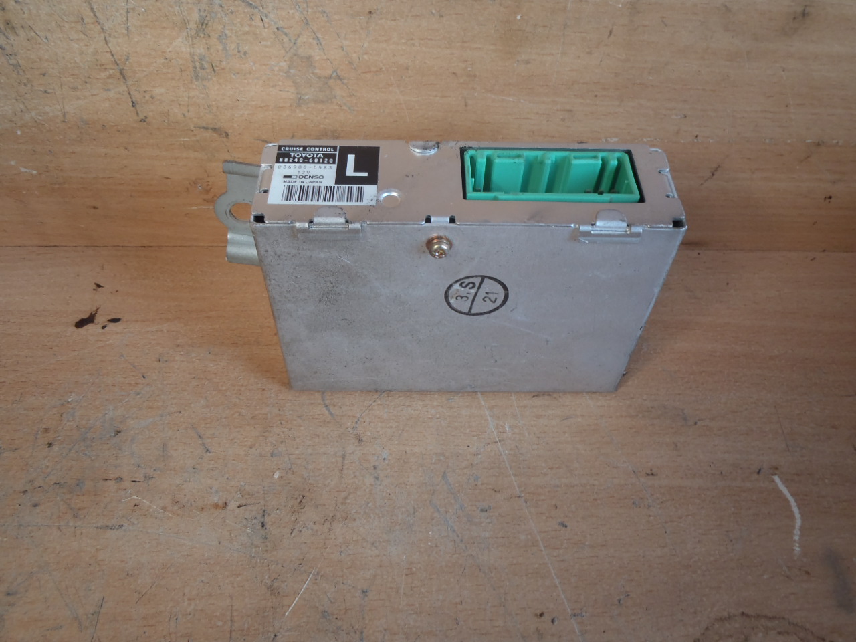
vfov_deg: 49.7
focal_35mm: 28
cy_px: 321
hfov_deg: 63.4
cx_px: 428
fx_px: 692
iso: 100
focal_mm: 5
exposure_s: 1/50
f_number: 3.9
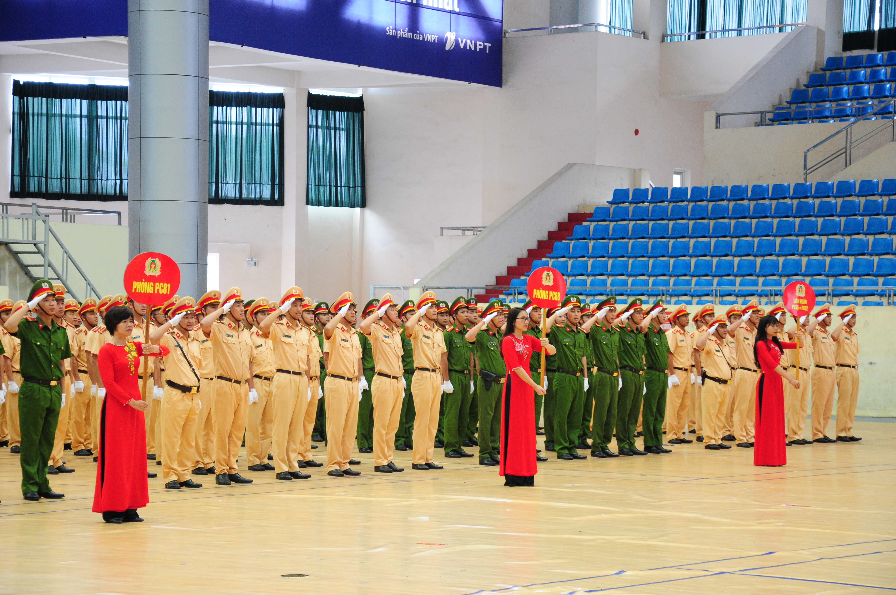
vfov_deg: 14.7
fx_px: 2312
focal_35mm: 93
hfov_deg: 21.9
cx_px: 448
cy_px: 298
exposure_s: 1/25
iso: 1000
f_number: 5.3
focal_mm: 62
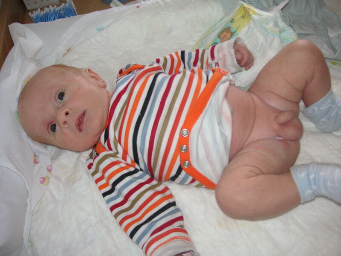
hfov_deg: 50.1
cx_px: 170
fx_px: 364
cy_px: 128
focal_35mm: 37
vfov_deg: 38.7
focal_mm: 6.1
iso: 160
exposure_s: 1/45
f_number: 2.8
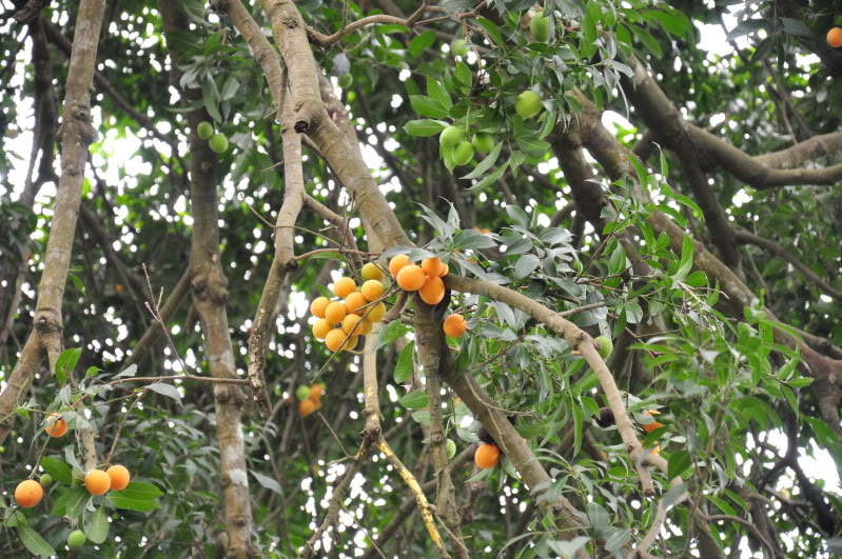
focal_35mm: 158
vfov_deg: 8.7
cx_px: 421
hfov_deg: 13.1
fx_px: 3680
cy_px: 280
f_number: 5.6
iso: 500
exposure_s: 1/80
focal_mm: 105
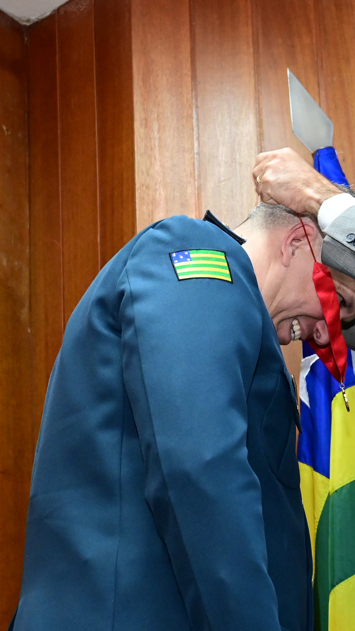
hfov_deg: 12.6
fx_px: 1590
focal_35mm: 95
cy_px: 318
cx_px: 333
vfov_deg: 22.5
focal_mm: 40
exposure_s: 1/125
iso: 4000
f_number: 4.5
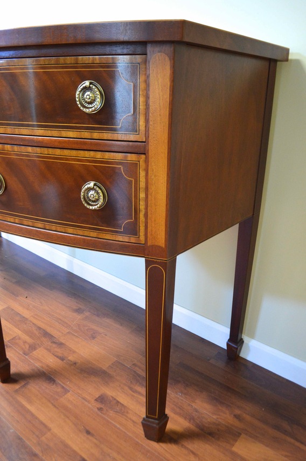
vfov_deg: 67.4
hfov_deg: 47.8
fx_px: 345
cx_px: 153
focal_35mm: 27
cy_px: 230
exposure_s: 1/15
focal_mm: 18
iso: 1600
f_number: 3.5
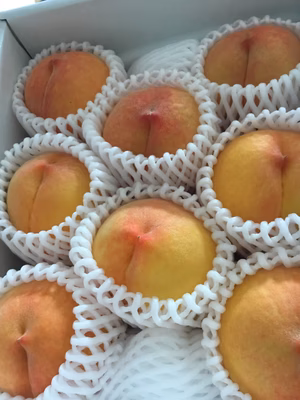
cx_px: 150
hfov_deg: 45.4
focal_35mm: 31
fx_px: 358
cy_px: 200
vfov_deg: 58.4
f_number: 2.4
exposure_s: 1/30
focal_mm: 3.3
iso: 100
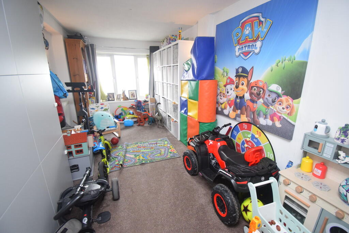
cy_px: 116
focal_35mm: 15
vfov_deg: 77.3
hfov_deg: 100.4
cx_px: 174
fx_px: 145
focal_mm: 10
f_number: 4.5
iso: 1800
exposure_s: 1/60
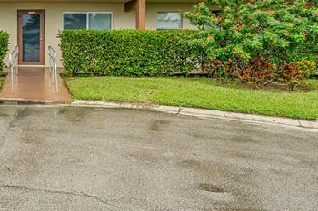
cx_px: 34
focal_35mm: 32
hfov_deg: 52.0
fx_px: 283
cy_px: 43
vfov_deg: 39.5
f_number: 8
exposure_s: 1/200
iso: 640
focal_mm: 14
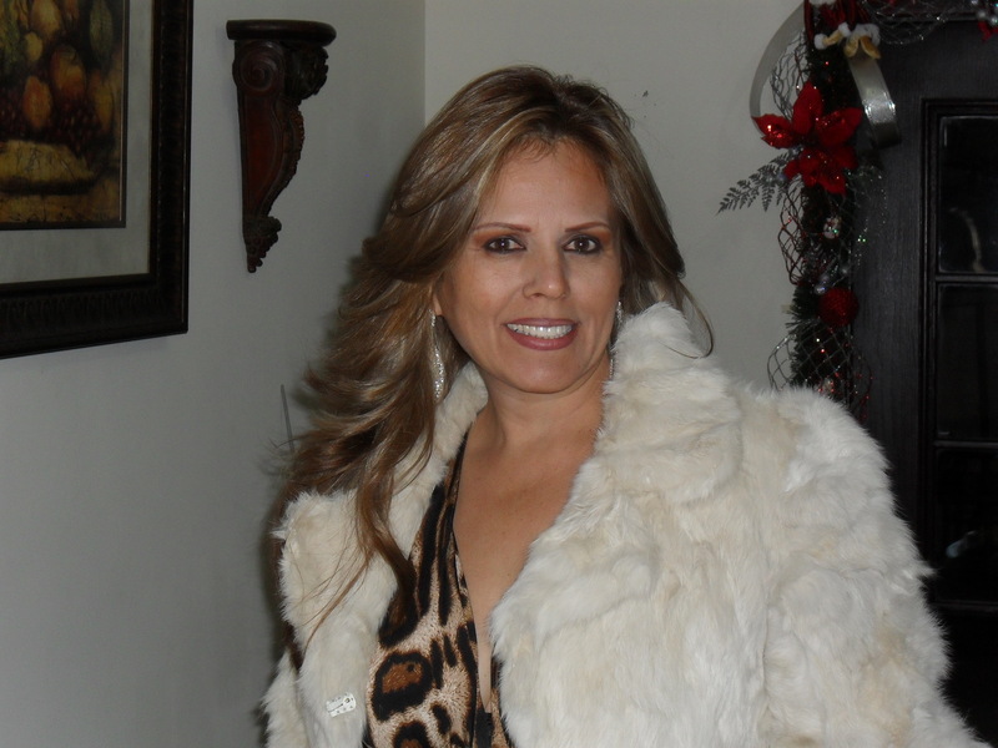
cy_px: 374
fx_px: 1903
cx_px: 499
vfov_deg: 22.3
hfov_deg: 29.4
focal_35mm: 66
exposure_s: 1/60
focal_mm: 11.7
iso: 200
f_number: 4.6
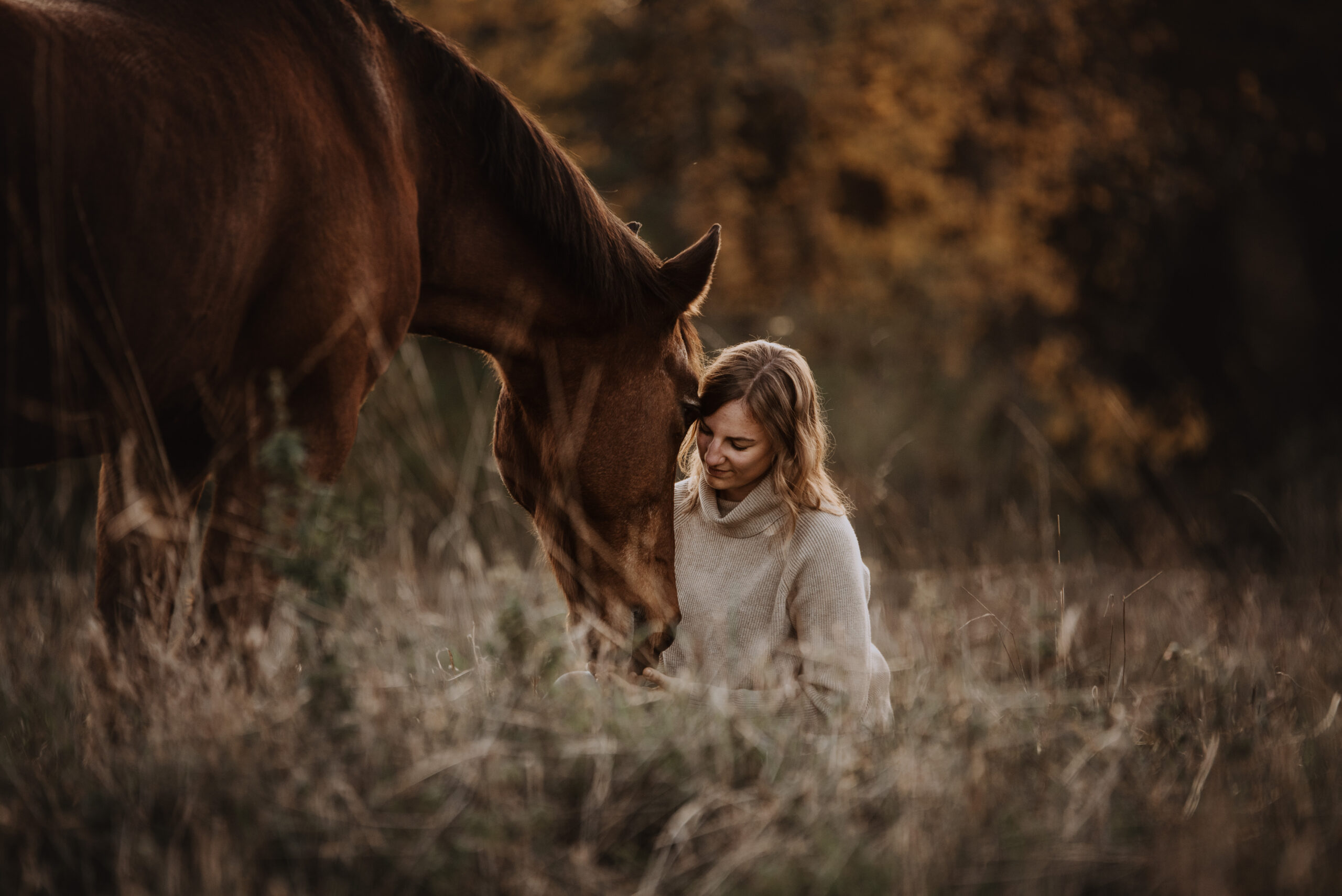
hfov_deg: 10.3
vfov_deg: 6.9
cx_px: 671
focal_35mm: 200
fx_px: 7458
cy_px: 448
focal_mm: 200
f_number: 2.8
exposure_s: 1/1250
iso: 400
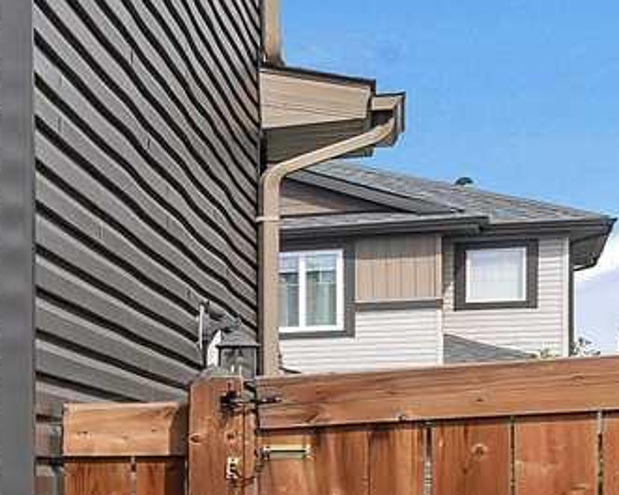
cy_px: 491
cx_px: -2167
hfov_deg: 7.2
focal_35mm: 127
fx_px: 2332
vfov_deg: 12.0
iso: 200
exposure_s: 1/640
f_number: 8
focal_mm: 14.6
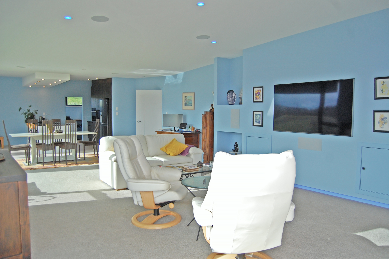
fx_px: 291
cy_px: 130
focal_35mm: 27
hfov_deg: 67.4
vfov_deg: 47.8
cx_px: 194
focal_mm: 18
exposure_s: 1/400
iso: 400
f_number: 3.5
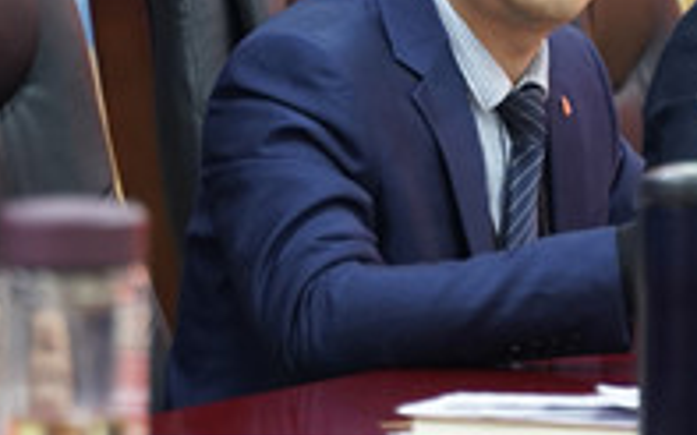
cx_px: 492
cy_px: -180
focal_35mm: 291
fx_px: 5526
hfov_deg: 7.2
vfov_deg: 4.5
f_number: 2.8
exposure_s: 1/160
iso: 2000
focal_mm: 75
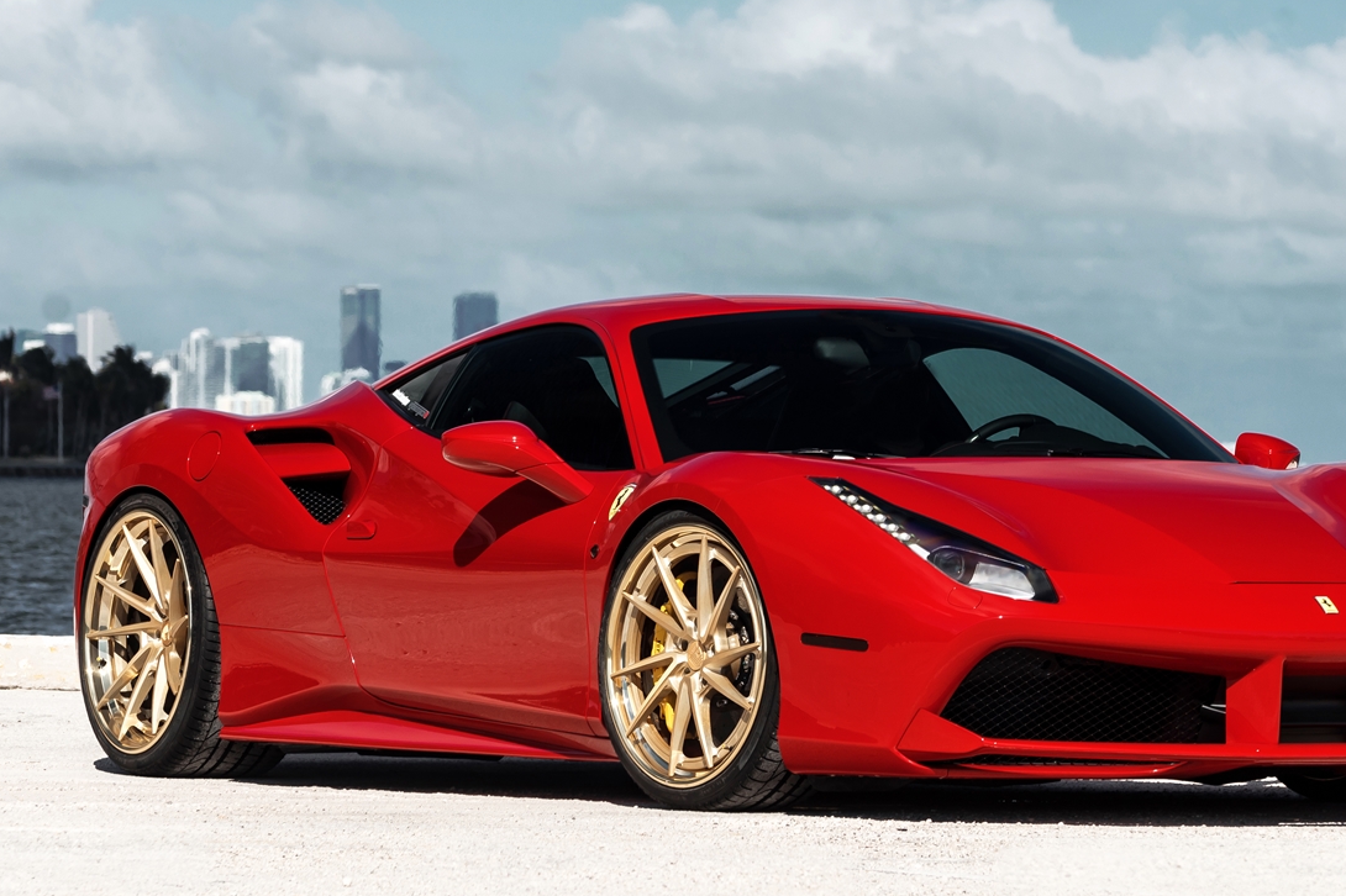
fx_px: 8297
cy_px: 344
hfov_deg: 9.3
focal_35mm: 222
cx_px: 668
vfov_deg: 6.2
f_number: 8
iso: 100
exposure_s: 1/200
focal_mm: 126
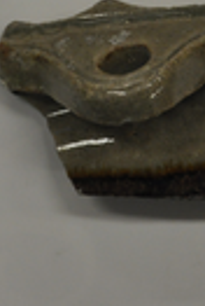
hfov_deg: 2.6
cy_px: -30
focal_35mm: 541
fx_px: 4594
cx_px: 91
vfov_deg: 3.8
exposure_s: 1/160
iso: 800
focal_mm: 105
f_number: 5.6
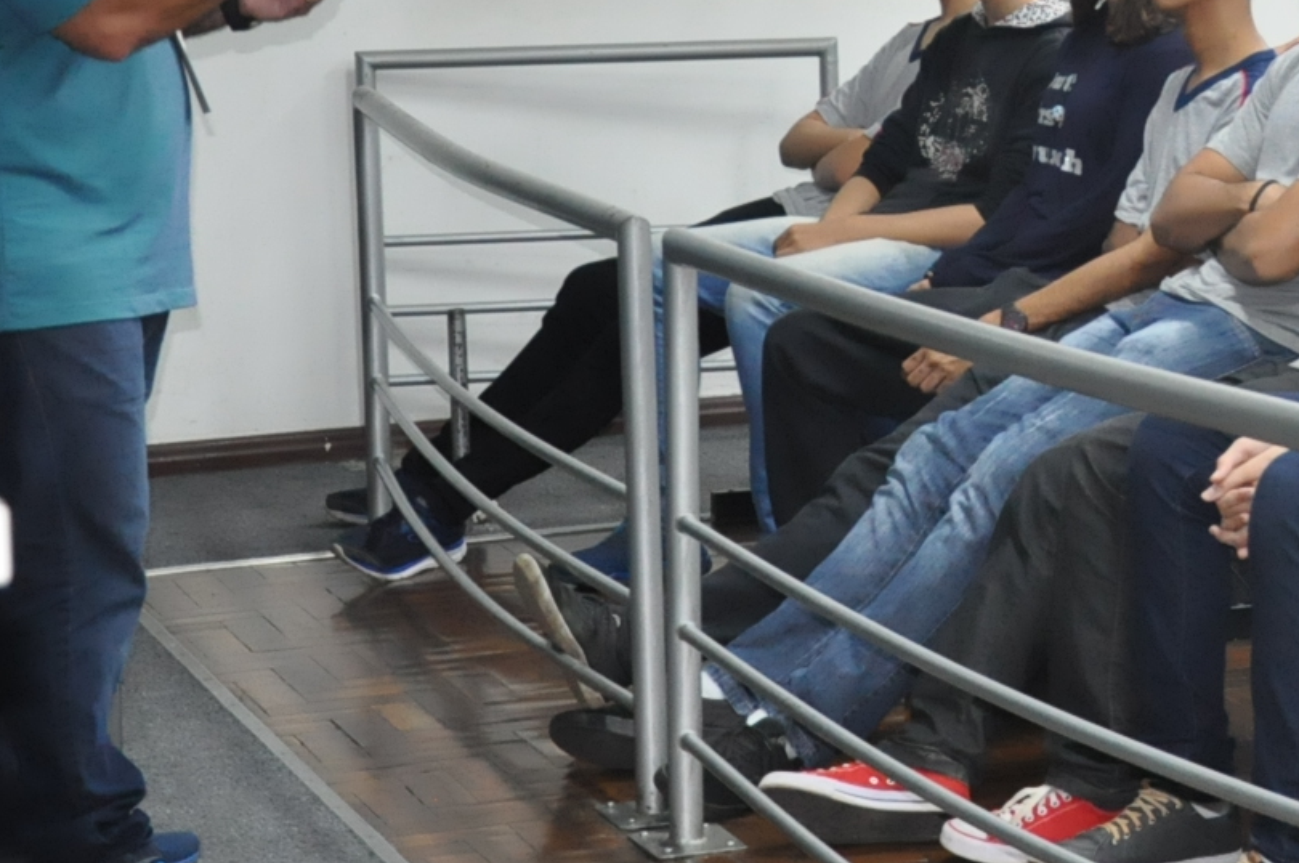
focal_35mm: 135
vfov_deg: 10.1
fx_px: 4865
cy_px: 6
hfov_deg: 14.8
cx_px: 1416
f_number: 5
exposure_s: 1/80
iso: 2000
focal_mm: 34
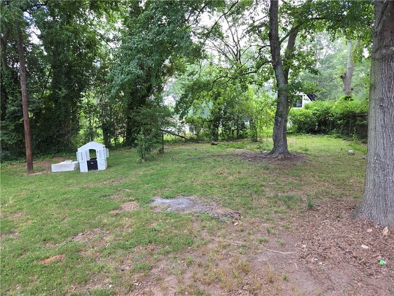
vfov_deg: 58.9
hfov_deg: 73.9
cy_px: 148
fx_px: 262
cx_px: 197
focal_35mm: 23
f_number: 1.8
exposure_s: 1/120
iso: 32
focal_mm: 5.4
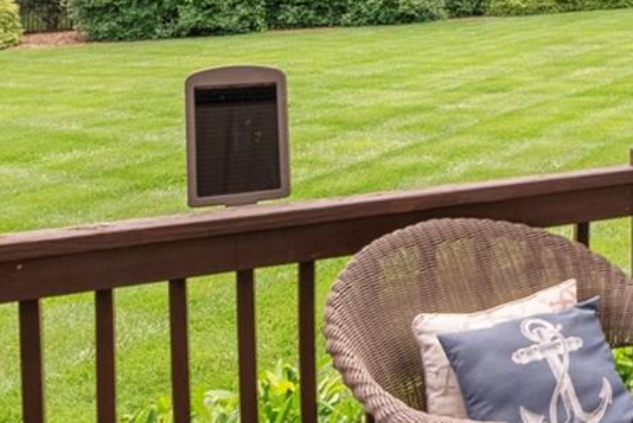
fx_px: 1108
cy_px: -57
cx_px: 1007
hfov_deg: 23.6
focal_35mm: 63
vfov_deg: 20.5
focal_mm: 14
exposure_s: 1/4000
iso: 320
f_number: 6.3
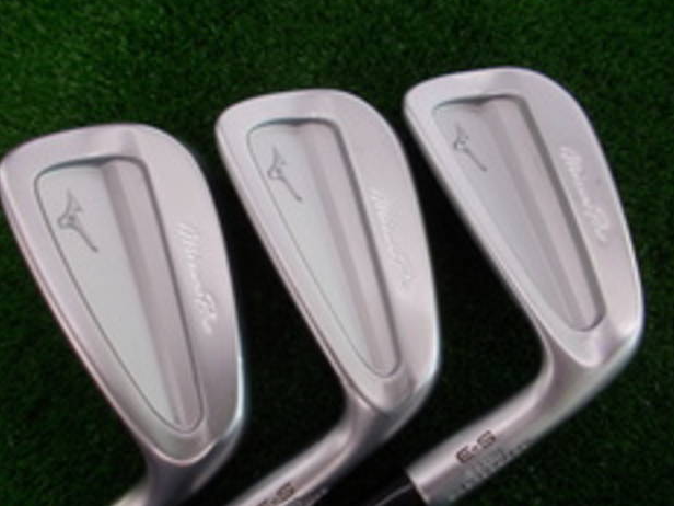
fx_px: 526
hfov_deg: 65.3
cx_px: 332
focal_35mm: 27
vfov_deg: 51.4
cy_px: 250
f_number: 3.2
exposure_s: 1/40
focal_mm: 4.6
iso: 80
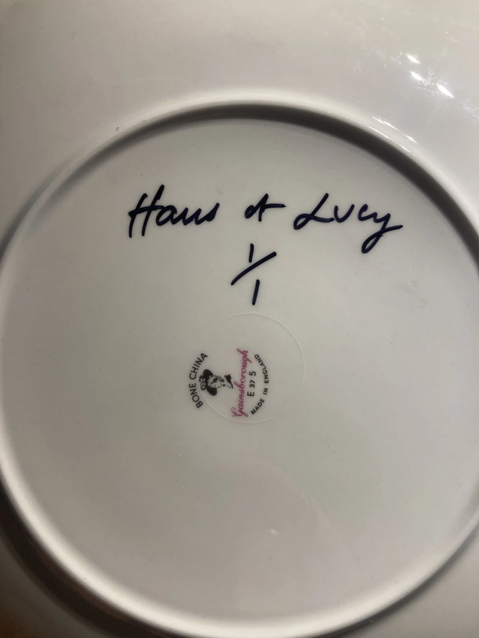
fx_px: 517
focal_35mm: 28
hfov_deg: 49.7
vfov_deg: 63.4
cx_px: 240
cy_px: 319
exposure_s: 1/50
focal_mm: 3.99
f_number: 1.8
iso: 64
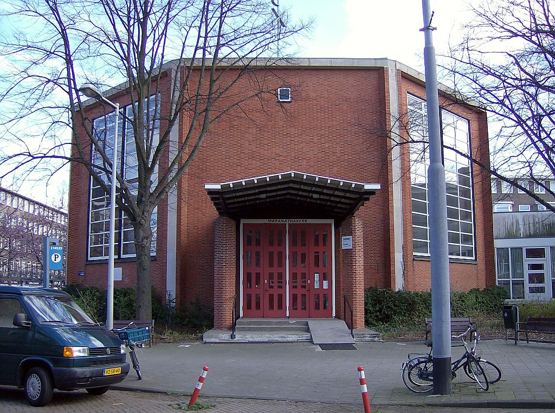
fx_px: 576
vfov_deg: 39.5
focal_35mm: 36
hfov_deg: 51.5
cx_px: 278
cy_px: 206
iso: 100
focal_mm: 6
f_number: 2.8
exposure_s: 1/340
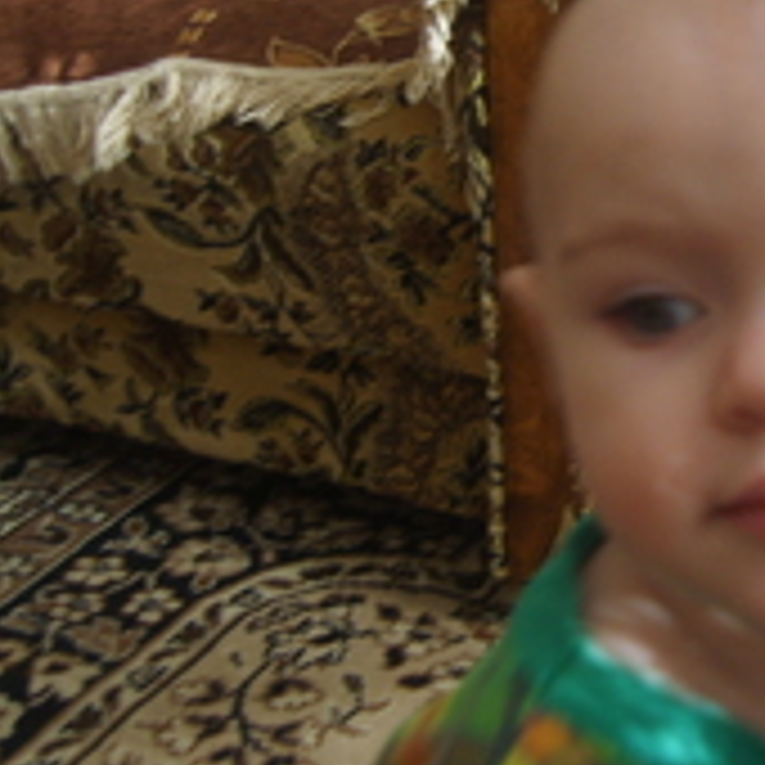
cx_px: 842
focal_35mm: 82
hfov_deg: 20.2
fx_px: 2050
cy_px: 270
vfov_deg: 21.1
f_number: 2.8
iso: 54
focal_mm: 7.4
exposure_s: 1/30
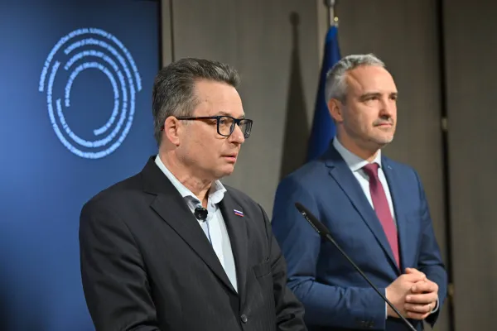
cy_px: 166
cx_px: 248
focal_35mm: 102
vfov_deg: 13.4
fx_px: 1408
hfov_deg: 20.0
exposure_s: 1/400
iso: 3200
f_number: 4.5
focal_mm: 102
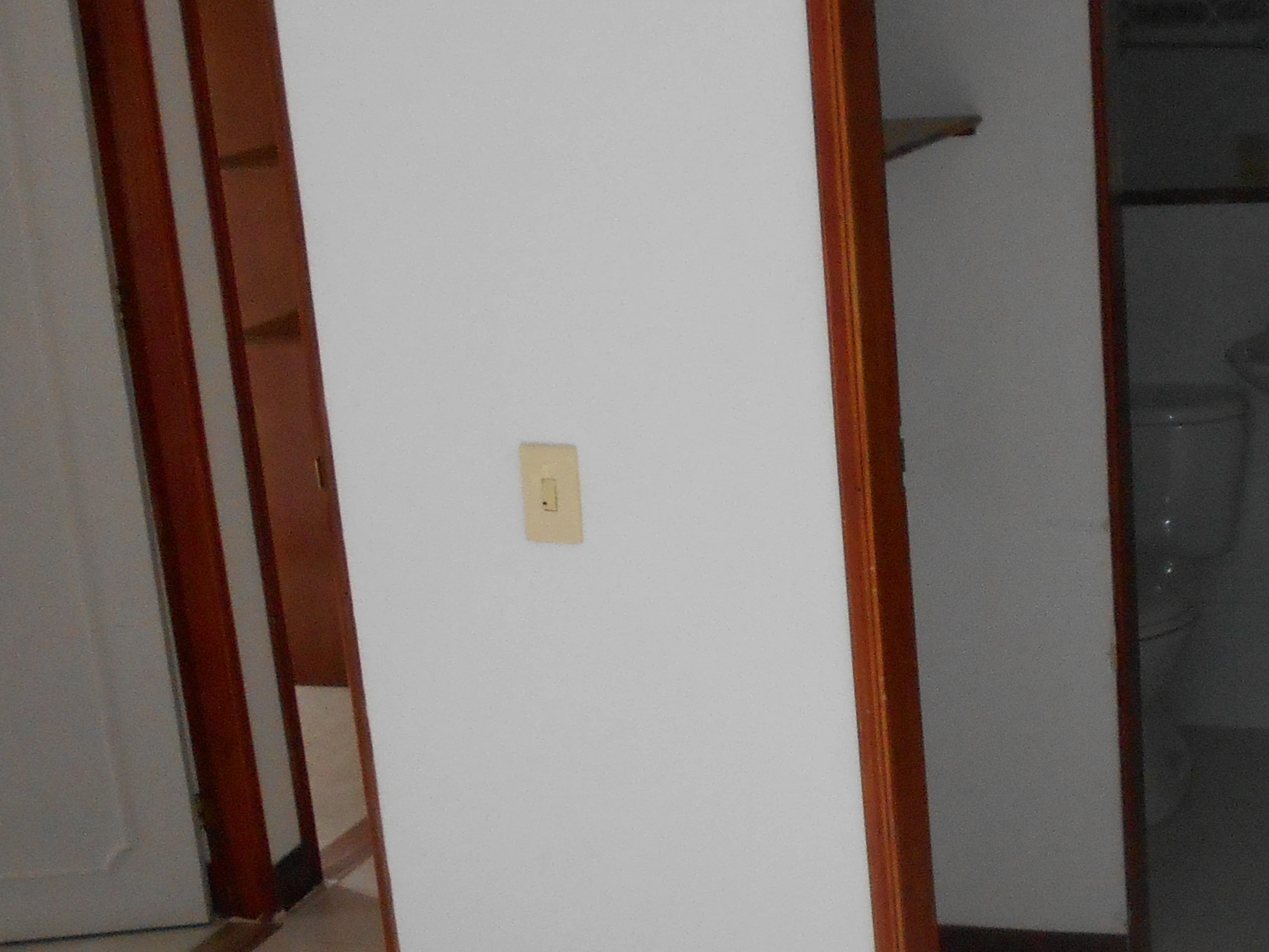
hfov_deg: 29.8
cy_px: 647
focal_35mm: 64
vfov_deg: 22.8
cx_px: 941
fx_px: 2346
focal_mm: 4.6
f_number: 3.2
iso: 280
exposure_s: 1/30
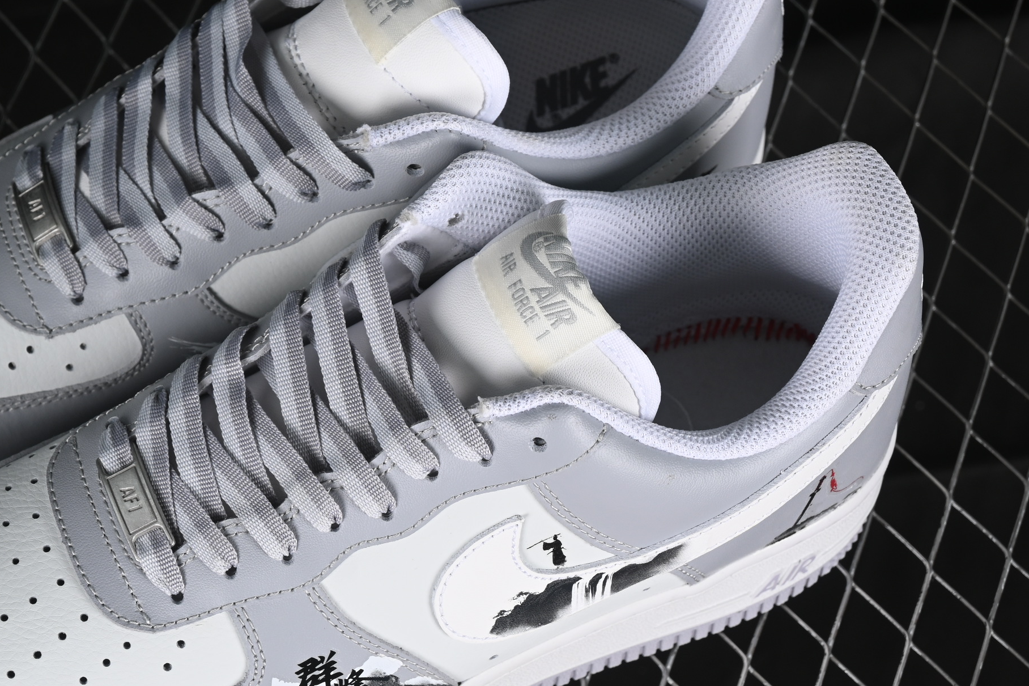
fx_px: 3286
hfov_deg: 17.7
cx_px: 330
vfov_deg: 11.9
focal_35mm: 115
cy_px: 376
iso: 160
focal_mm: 50
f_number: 7.1
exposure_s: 1/80
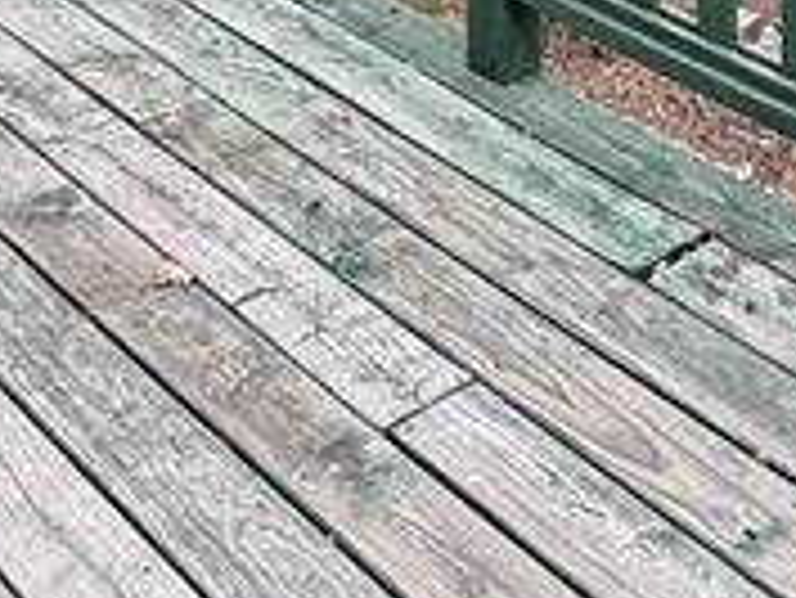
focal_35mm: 81
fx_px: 1864
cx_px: 576
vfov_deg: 14.3
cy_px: -701
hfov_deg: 23.9
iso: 50
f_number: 2.2
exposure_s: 1/128
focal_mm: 2.22
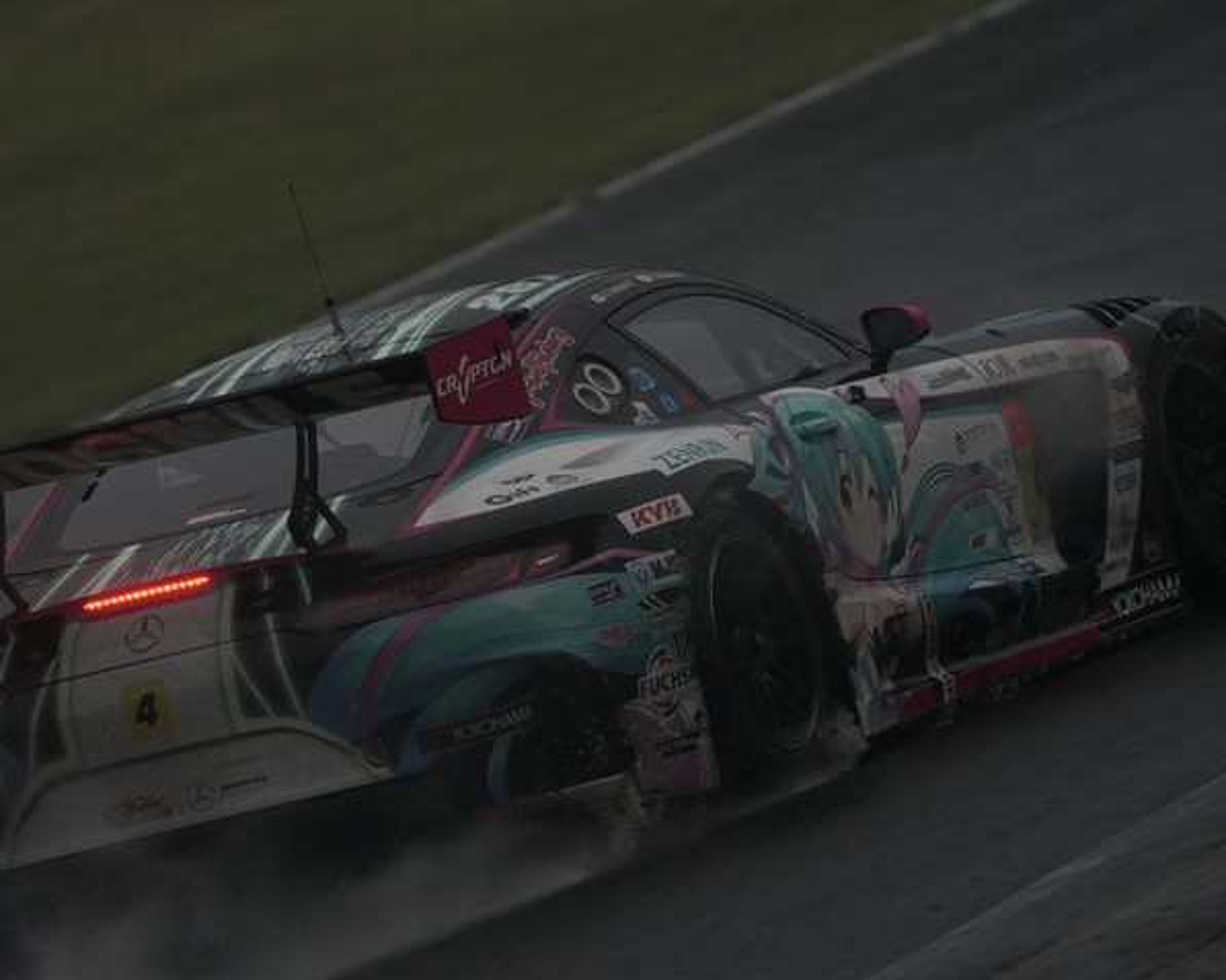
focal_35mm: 573
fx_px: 20781
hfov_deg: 3.4
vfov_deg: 2.7
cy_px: 491
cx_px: 559
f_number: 6.3
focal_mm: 506
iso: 800
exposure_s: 1/400
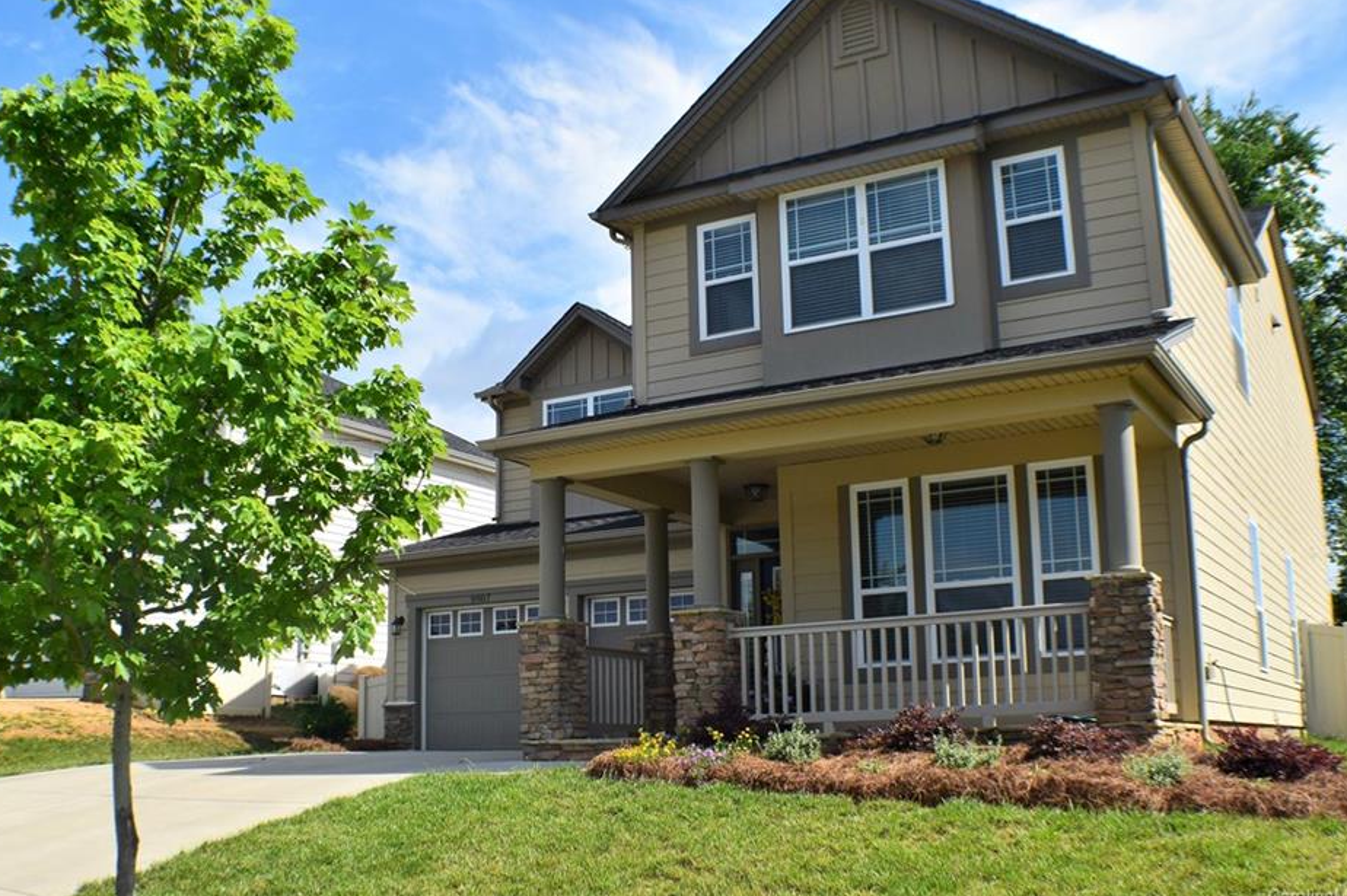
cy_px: 413
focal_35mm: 42
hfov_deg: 46.9
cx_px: 679
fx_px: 1554
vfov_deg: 32.2
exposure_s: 1/500
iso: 400
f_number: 11
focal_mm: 25
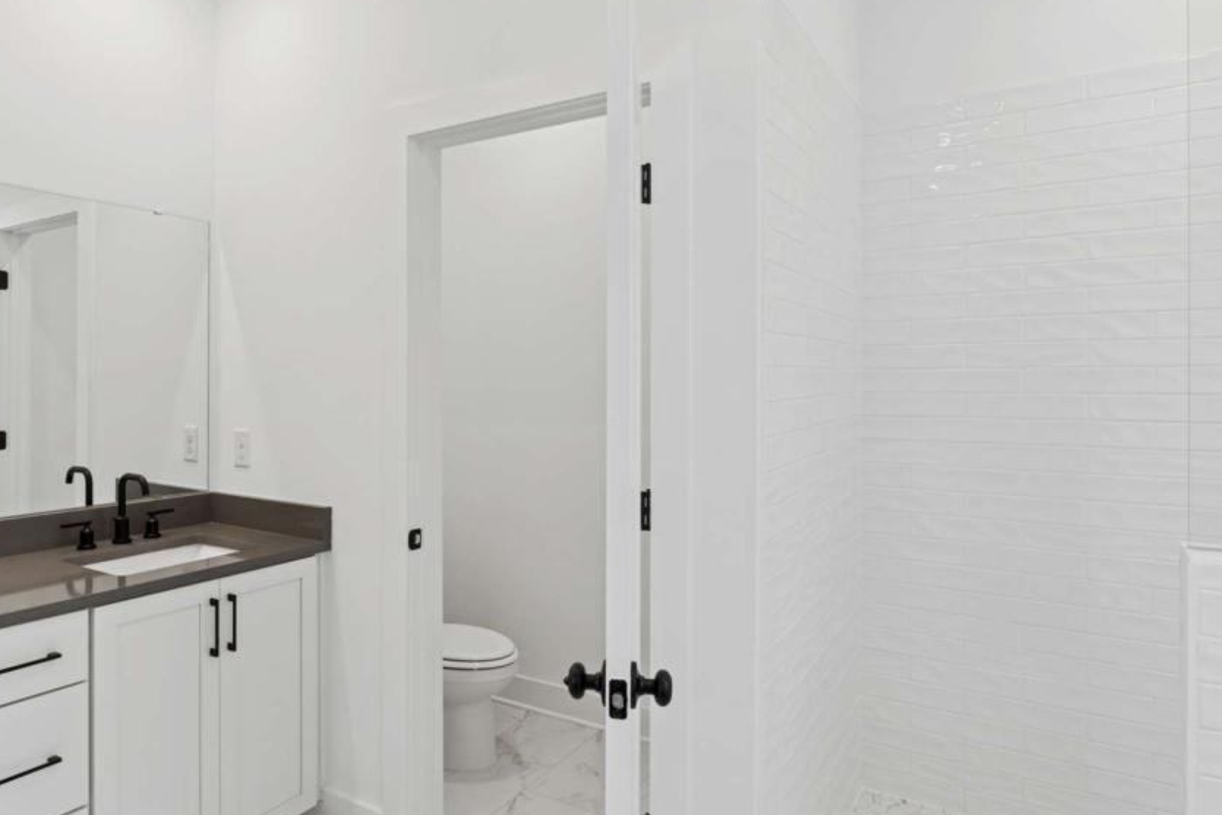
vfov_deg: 53.6
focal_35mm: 24
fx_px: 805
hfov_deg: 73.6
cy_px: 379
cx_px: 490
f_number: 8
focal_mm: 11
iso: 100
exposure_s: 1/15
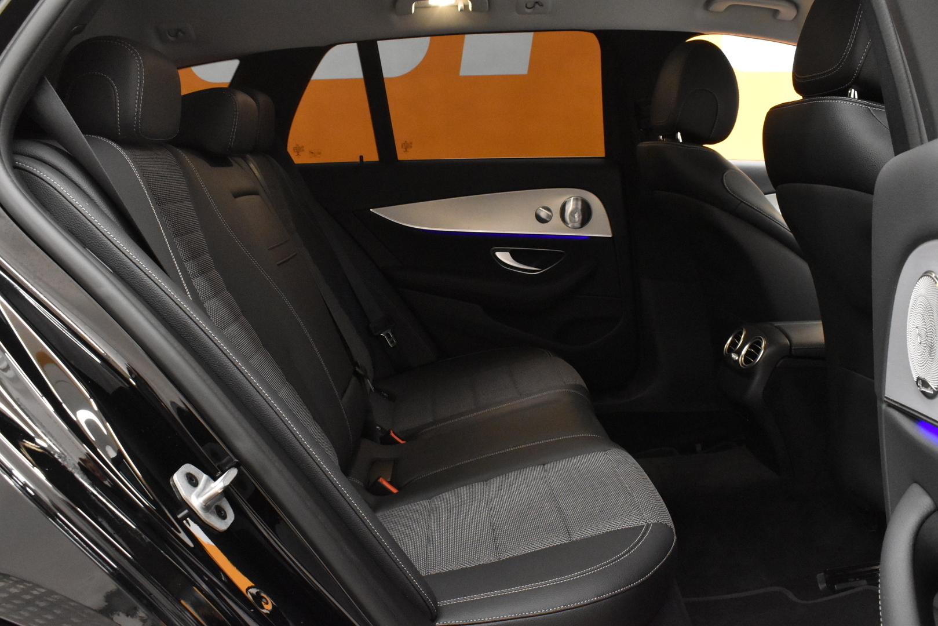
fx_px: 860
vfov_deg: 40.0
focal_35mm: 33
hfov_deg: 57.2
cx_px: 469
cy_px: 313
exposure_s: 1/30
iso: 5600
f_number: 10
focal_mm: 22
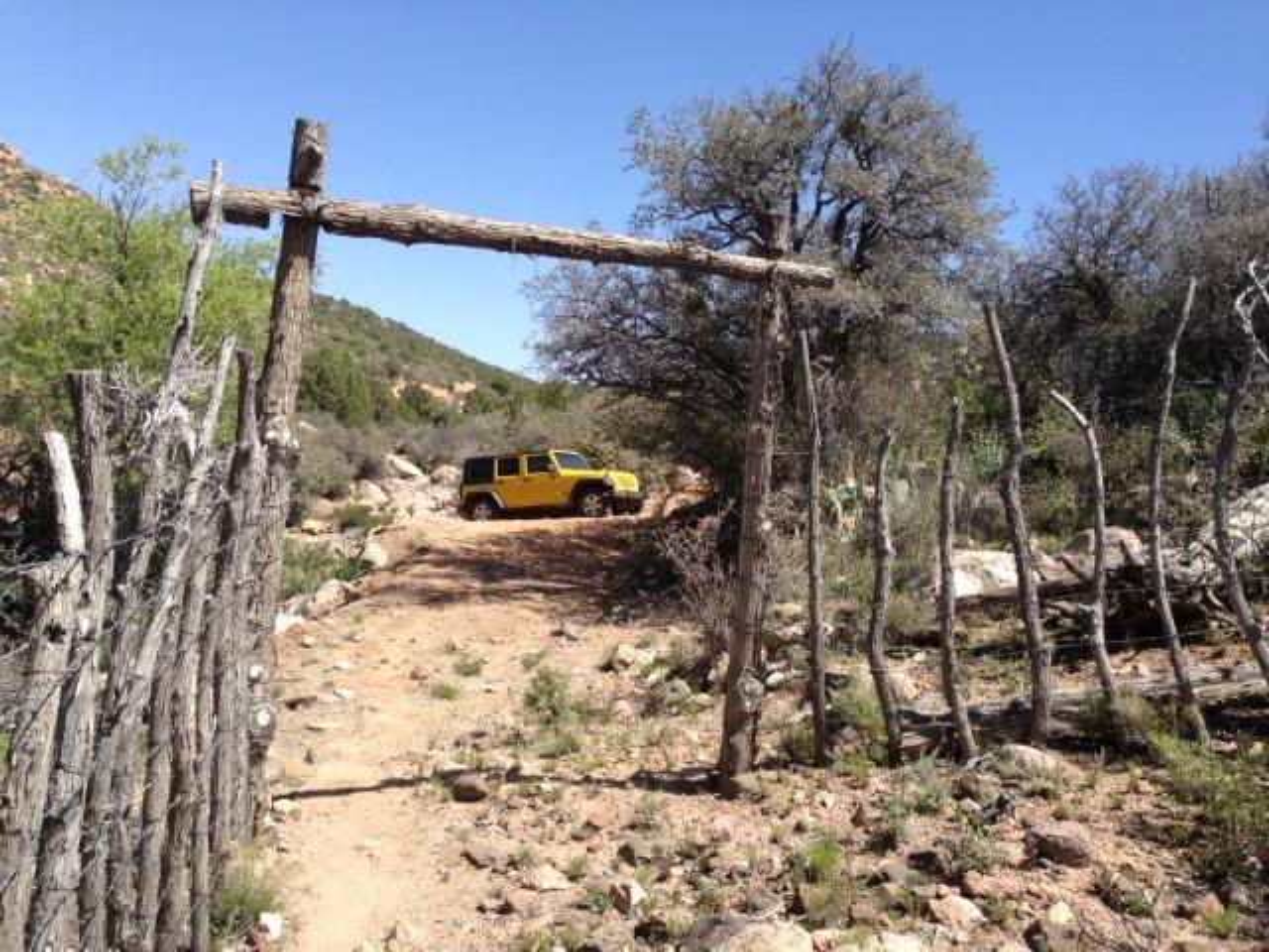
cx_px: 634
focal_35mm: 33
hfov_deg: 55.4
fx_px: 1210
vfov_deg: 42.9
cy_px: 476
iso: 50
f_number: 2.4
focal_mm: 4.12
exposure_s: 1/1085
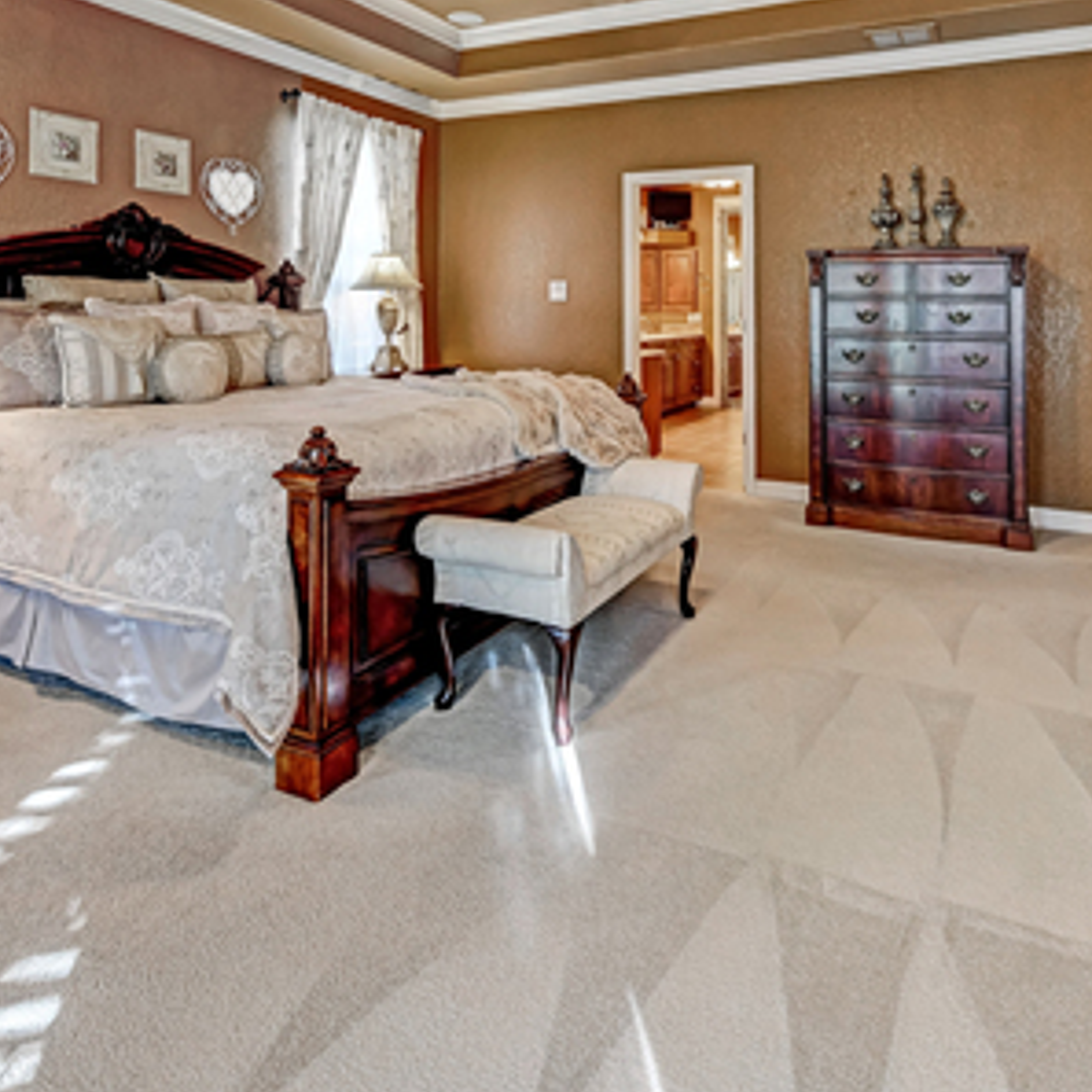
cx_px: 596
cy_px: 322
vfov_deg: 66.7
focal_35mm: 22
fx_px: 785
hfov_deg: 69.5
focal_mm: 12
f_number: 13
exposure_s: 1/6
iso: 1600
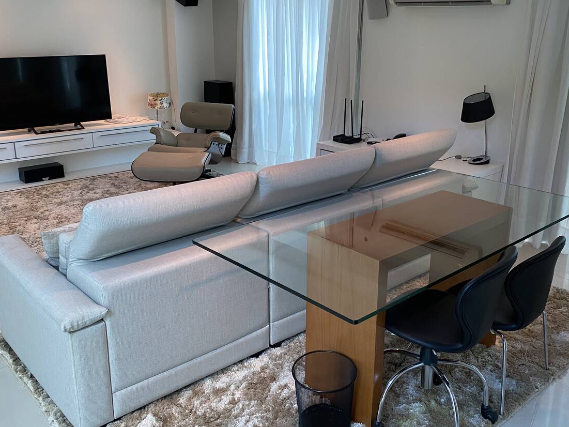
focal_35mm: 34
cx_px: 283
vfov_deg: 41.8
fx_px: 559
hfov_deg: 54.0
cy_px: 194
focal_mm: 4.25
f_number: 1.8
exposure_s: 1/60
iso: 80
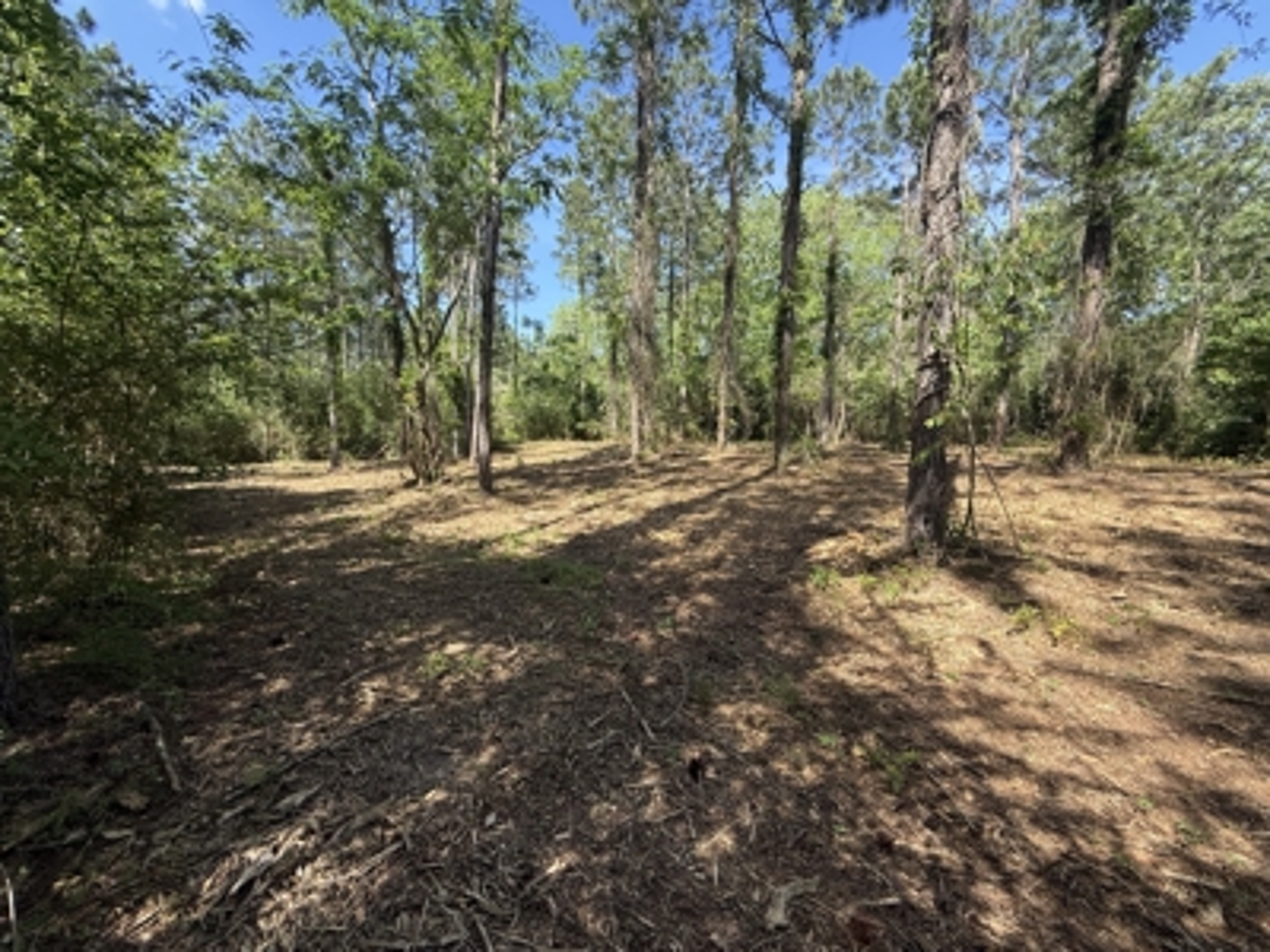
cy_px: 476
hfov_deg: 102.1
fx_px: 514
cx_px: 635
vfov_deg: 85.7
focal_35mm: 14
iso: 64
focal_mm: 2.22
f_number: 2.2
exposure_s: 1/468
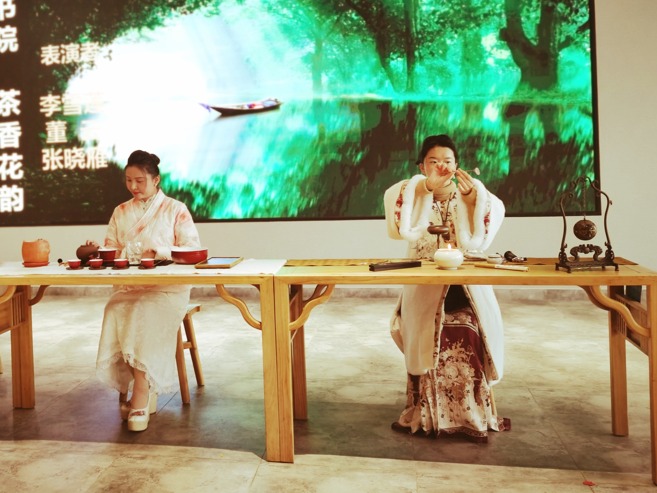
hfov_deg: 46.8
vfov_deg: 36.6
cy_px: 185
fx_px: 740
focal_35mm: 39
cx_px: 201
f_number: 1.6
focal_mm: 5.56
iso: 80
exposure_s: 1/100
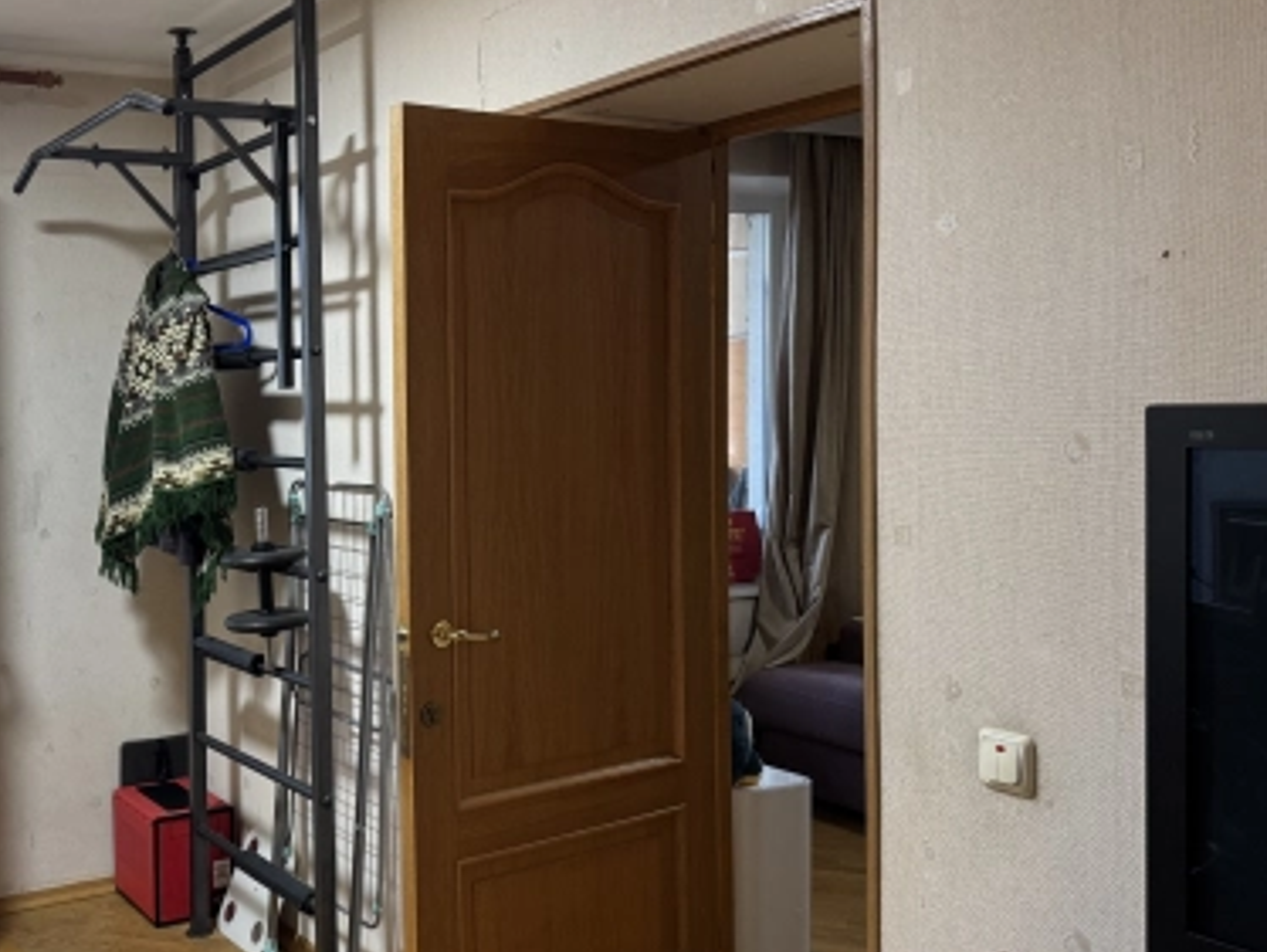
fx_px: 1465
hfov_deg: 45.4
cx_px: 339
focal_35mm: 40
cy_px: 468
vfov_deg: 36.0
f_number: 1.78
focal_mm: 6.76
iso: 200
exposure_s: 1/50
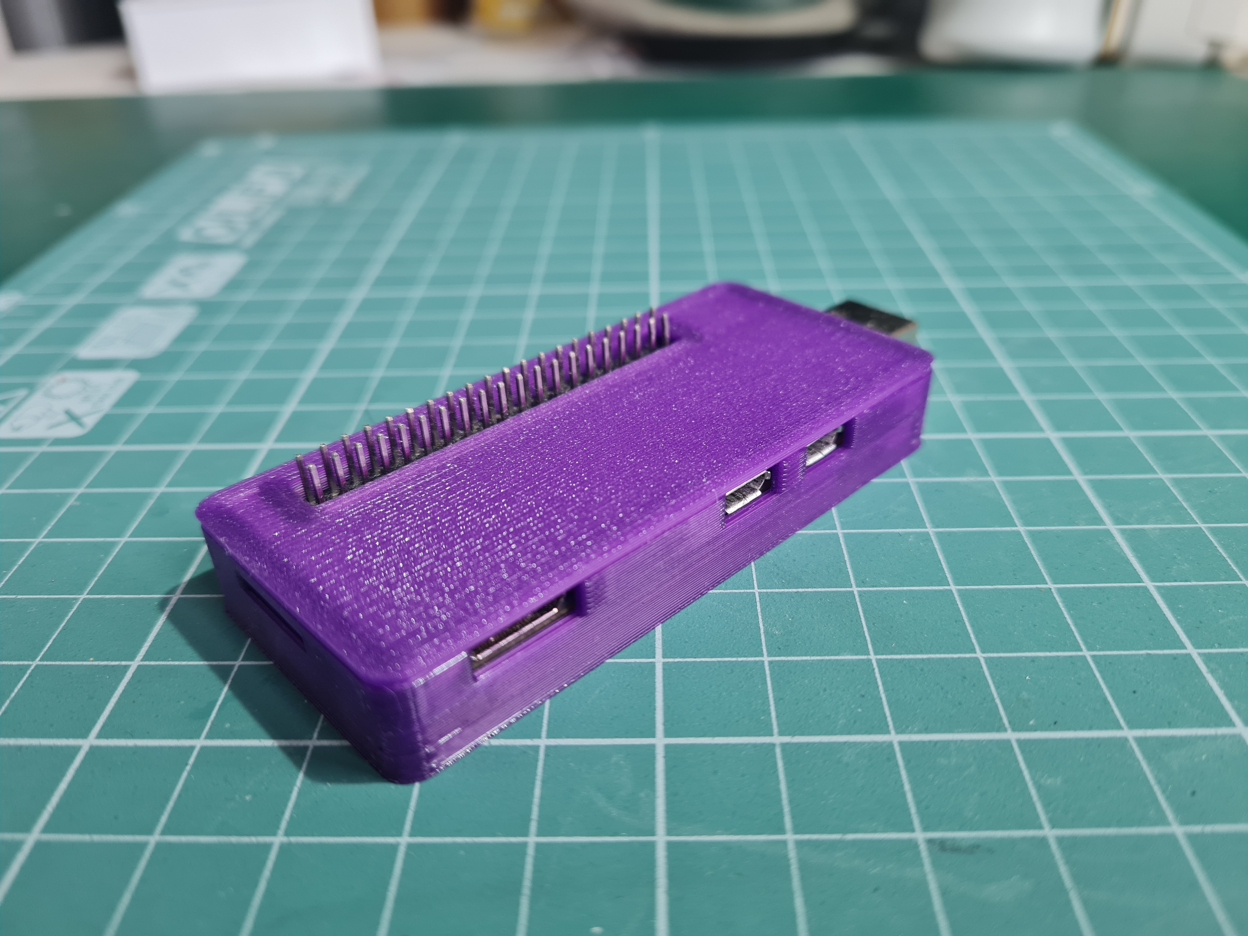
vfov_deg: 53.1
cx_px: 624
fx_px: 937
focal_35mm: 26
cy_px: 468
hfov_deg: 67.3
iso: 125
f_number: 1.8
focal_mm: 5.4
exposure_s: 1/120
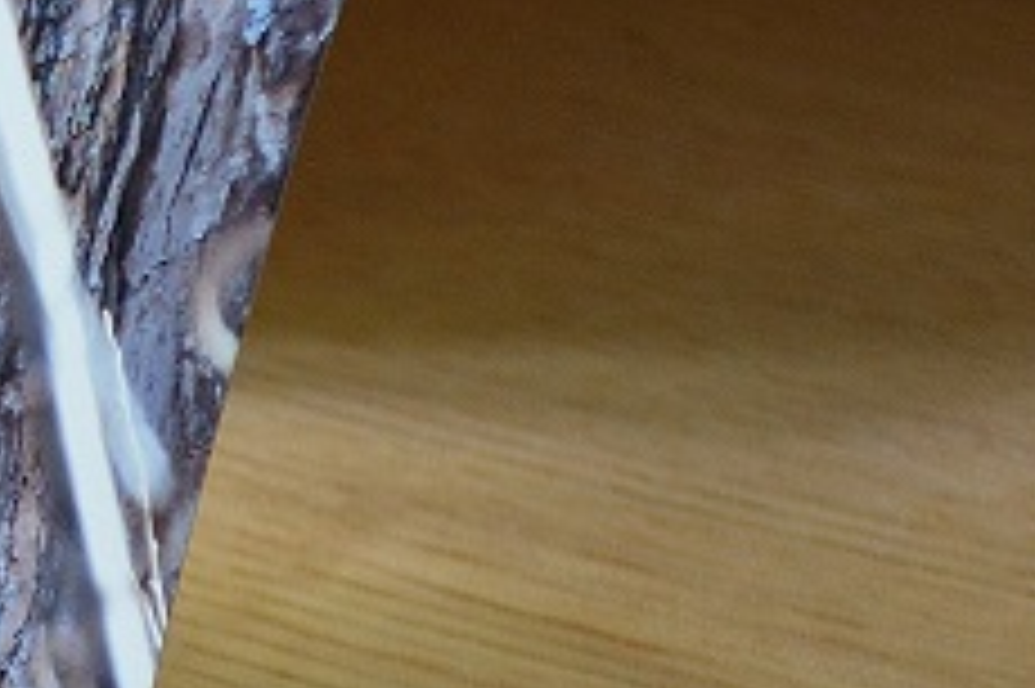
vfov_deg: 4.8
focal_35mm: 288
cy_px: -9
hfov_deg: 6.9
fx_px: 8274
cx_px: -990
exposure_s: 1/5
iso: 800
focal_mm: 46
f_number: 5.3
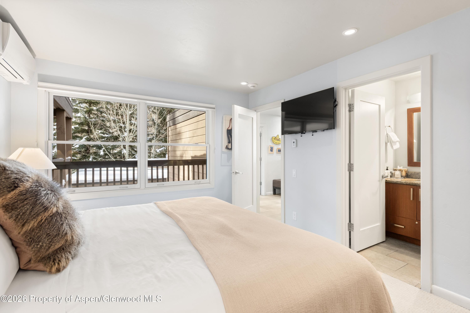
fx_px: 222
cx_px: 235
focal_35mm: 17
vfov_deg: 70.5
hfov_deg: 93.3
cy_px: 156
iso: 400
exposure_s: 1/5
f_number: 7.1
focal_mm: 17
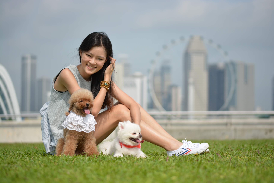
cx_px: 137
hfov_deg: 22.6
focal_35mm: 90
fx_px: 685
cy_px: 92
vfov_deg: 15.2
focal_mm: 60
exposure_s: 1/4000
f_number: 2.2
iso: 100
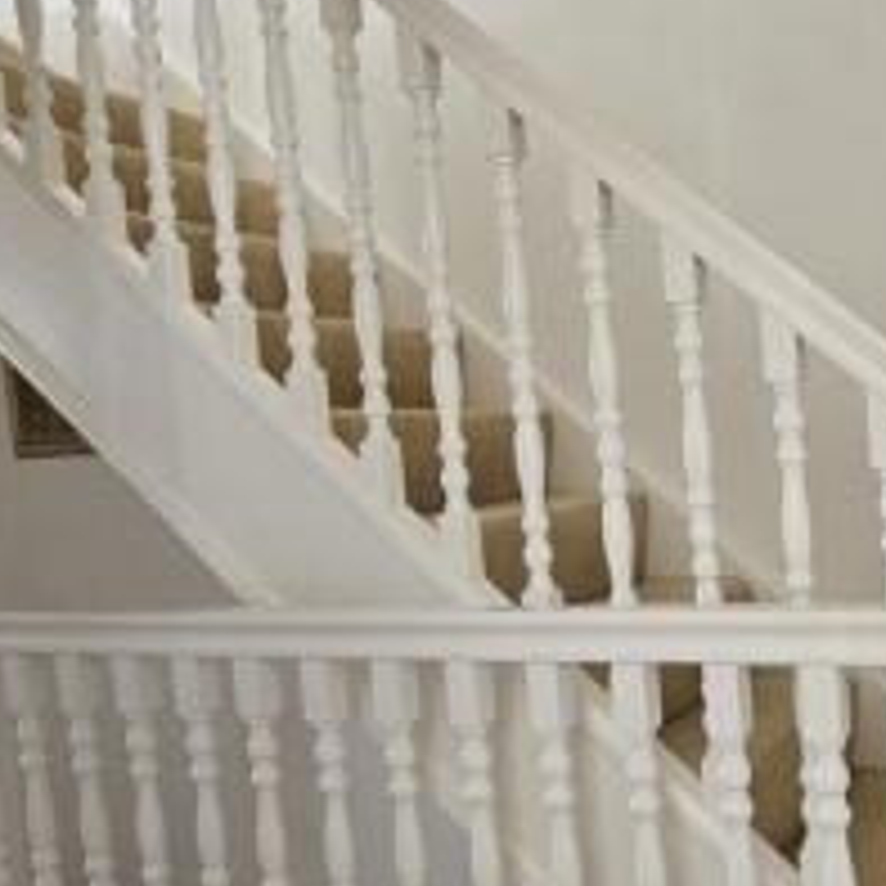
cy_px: 479
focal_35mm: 34
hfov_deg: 45.1
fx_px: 985
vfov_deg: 48.4
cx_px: 753
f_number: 2.2
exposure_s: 1/50
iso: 400
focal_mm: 2.2
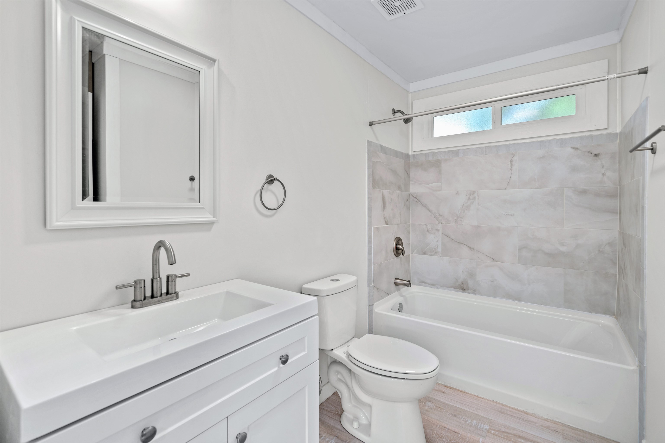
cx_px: 332
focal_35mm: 16
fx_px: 296
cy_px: 222
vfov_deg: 73.7
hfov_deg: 96.7
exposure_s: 1/13
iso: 160
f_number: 6.3
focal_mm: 16
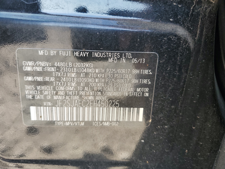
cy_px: 84
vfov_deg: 53.1
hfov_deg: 67.3
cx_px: 112
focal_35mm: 26
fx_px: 169
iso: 50
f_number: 1.5
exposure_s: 1/196
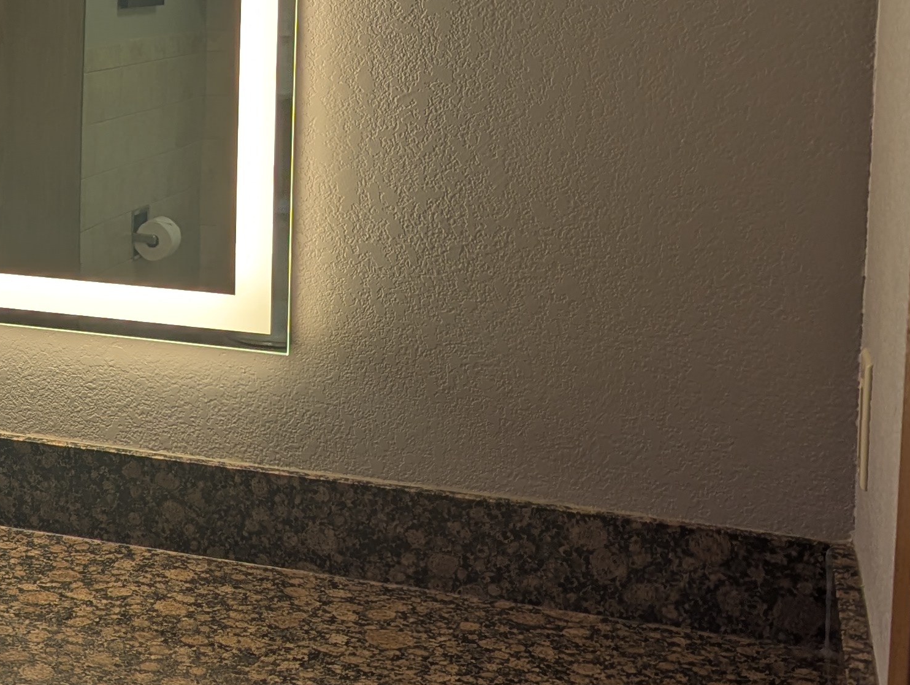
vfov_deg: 22.0
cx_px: -43
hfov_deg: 27.3
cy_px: 117
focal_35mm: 66
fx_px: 1737
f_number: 1.85
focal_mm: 6.81
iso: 83
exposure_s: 1/292
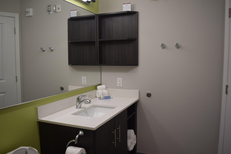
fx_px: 192
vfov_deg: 43.6
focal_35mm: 30
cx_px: 116
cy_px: 77
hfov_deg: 61.9
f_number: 4
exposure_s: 1/60
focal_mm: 20
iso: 400
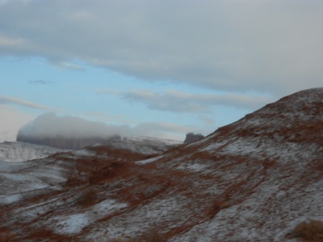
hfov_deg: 22.5
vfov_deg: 17.0
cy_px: 120
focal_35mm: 87
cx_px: 160
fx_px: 812
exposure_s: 1/250
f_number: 6.3
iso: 80
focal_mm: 15.4
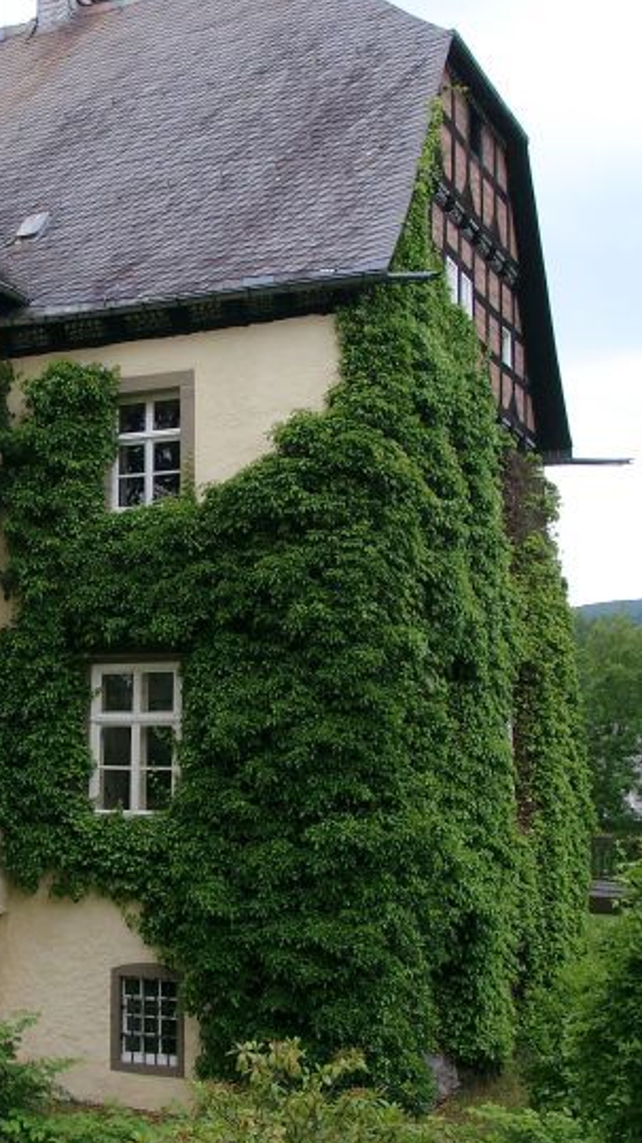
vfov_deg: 37.8
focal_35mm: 55
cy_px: 522
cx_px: 36
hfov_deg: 21.2
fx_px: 1665
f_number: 4
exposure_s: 1/195
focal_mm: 7.13
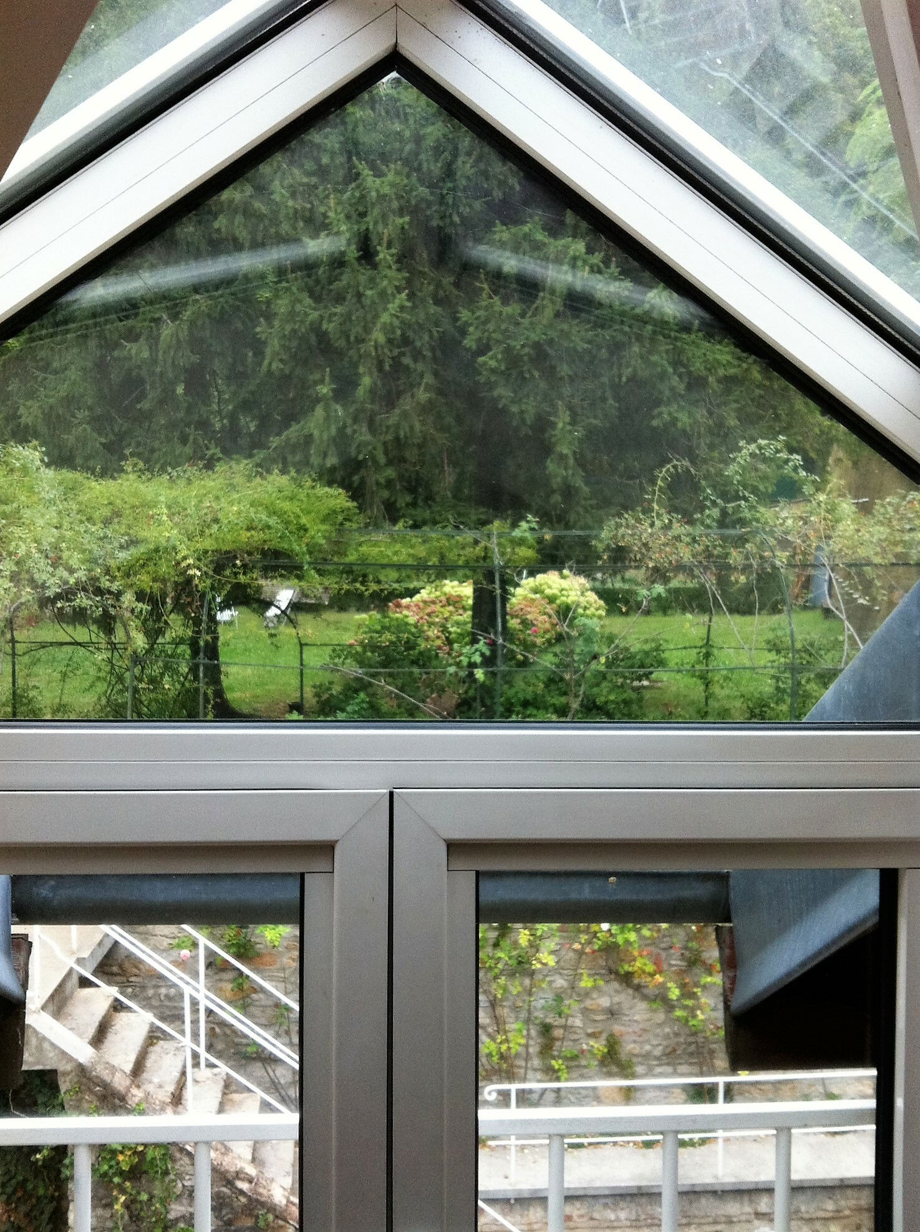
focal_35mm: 35
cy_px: 616
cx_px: 460
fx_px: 1244
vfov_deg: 52.7
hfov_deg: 40.6
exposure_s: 1/100
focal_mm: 3.85
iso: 125
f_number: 2.8
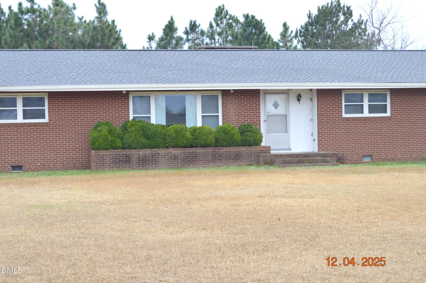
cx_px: 213
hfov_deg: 31.9
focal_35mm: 63
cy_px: 142
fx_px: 745
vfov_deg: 21.5
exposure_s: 1/200
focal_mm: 42
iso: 400
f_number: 10
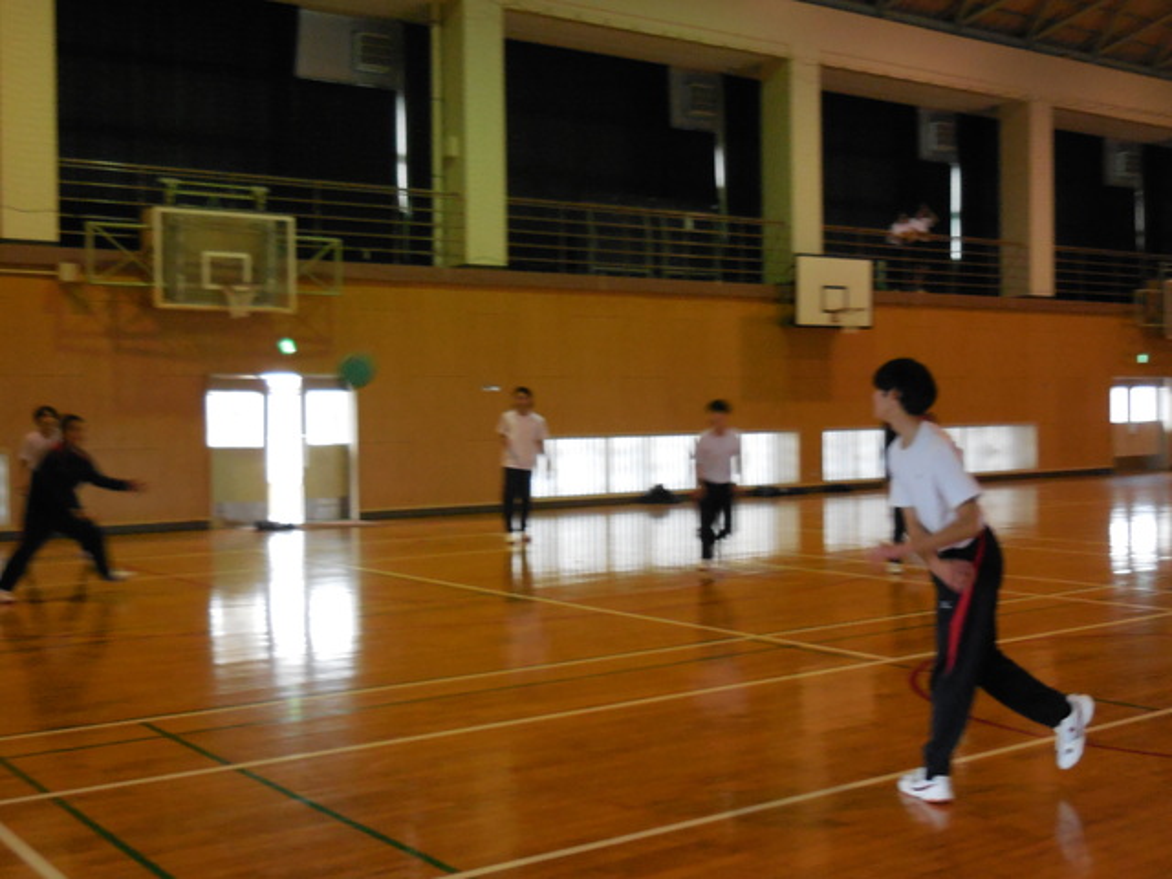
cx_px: 586
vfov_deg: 32.2
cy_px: 440
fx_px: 1524
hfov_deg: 42.1
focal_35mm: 45
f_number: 4.2
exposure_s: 1/40
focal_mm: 8.1
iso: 800
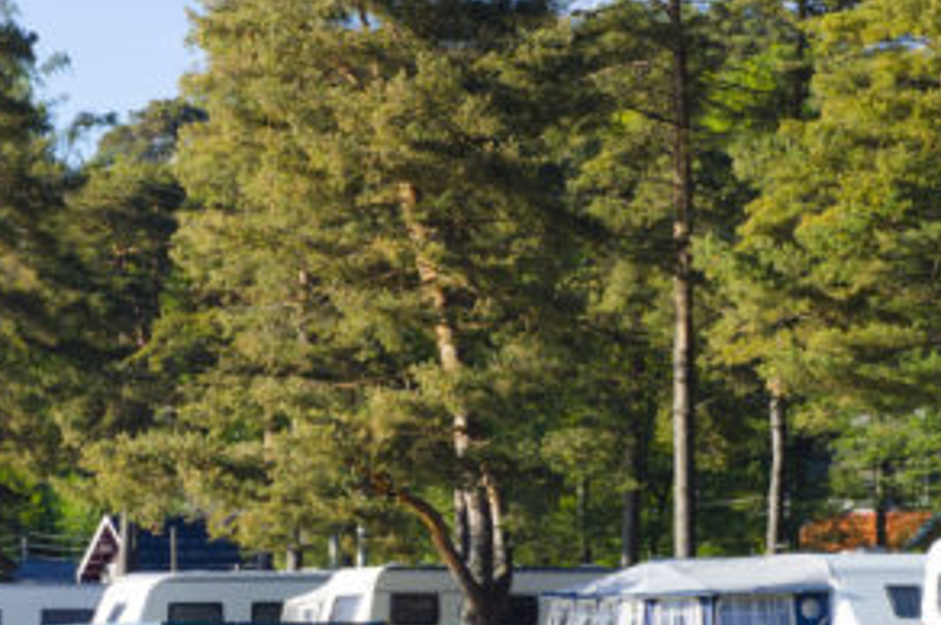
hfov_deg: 10.3
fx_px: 5144
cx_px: -48
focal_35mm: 197
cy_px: 636
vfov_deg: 6.9
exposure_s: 1/250
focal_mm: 50
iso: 160
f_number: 8
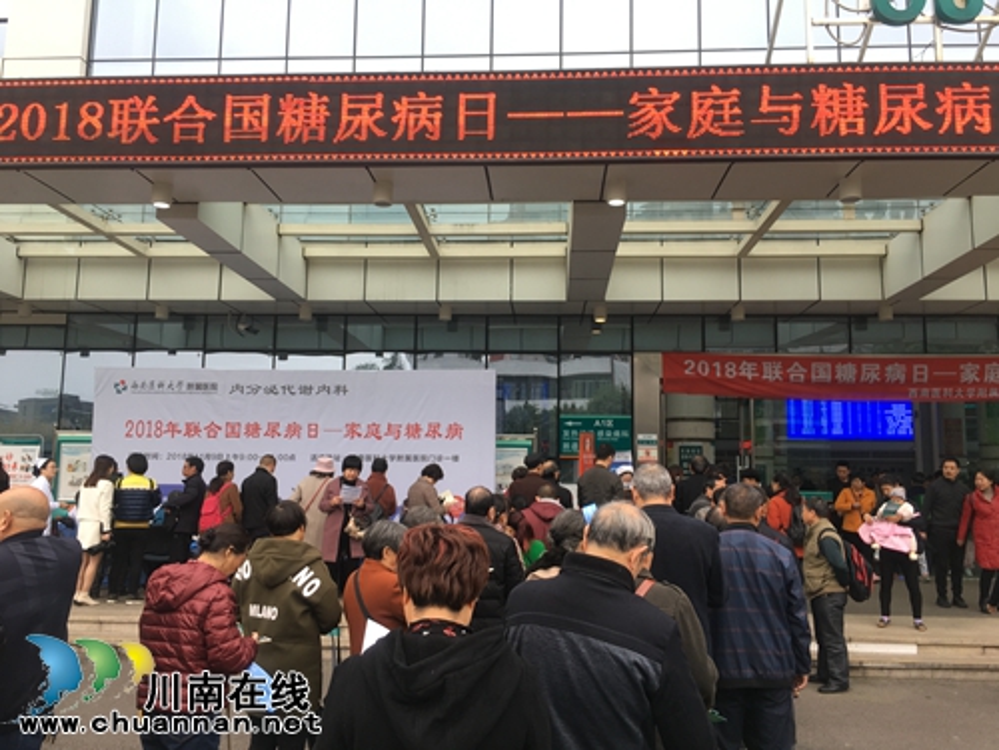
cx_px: 500
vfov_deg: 48.2
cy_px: 375
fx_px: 837
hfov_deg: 61.7
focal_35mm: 29
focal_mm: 4.15
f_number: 2.2
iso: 25
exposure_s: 1/100
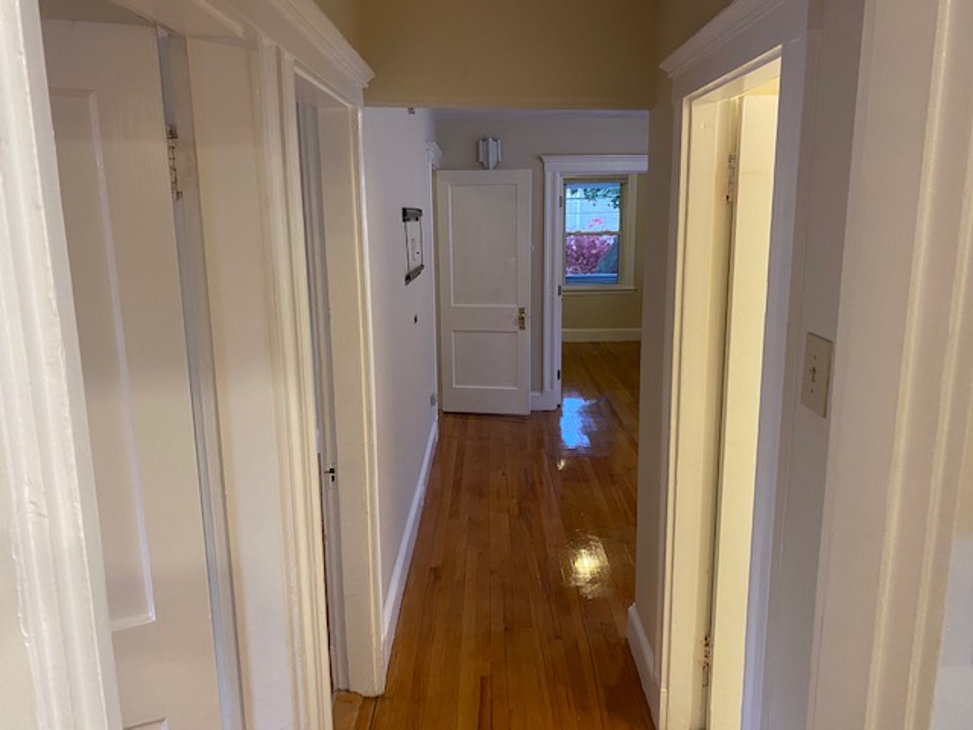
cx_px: 486
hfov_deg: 67.3
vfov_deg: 53.1
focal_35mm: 26
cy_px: 365
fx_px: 731
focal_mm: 4.25
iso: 125
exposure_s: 1/60
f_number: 1.8
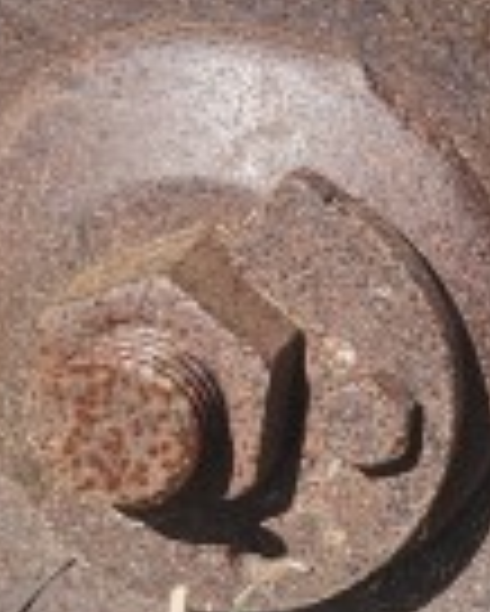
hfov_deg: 8.9
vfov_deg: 11.4
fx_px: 3060
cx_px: 719
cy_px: 238
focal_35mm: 169
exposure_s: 1/1255
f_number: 1.8
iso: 25
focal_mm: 5.4
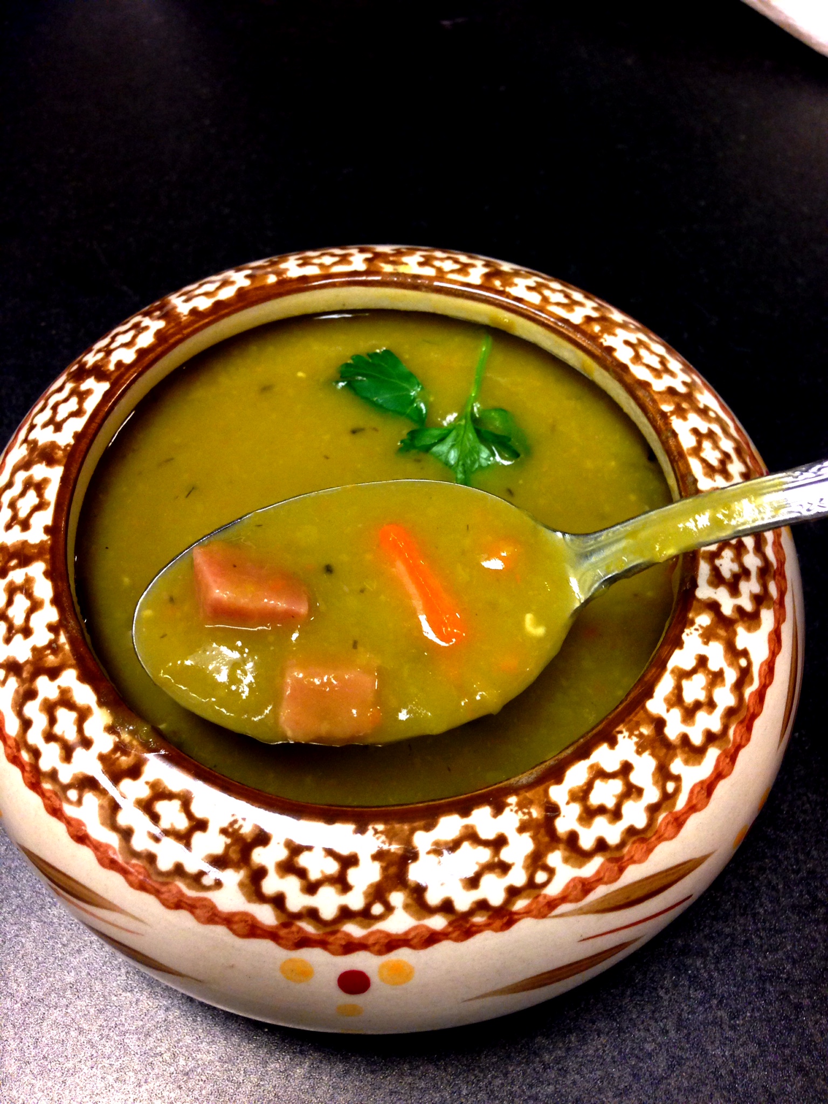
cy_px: 552
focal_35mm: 33
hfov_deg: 42.9
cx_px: 414
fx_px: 1052
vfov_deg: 55.4
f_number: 2.4
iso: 100
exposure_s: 1/20
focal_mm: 4.12
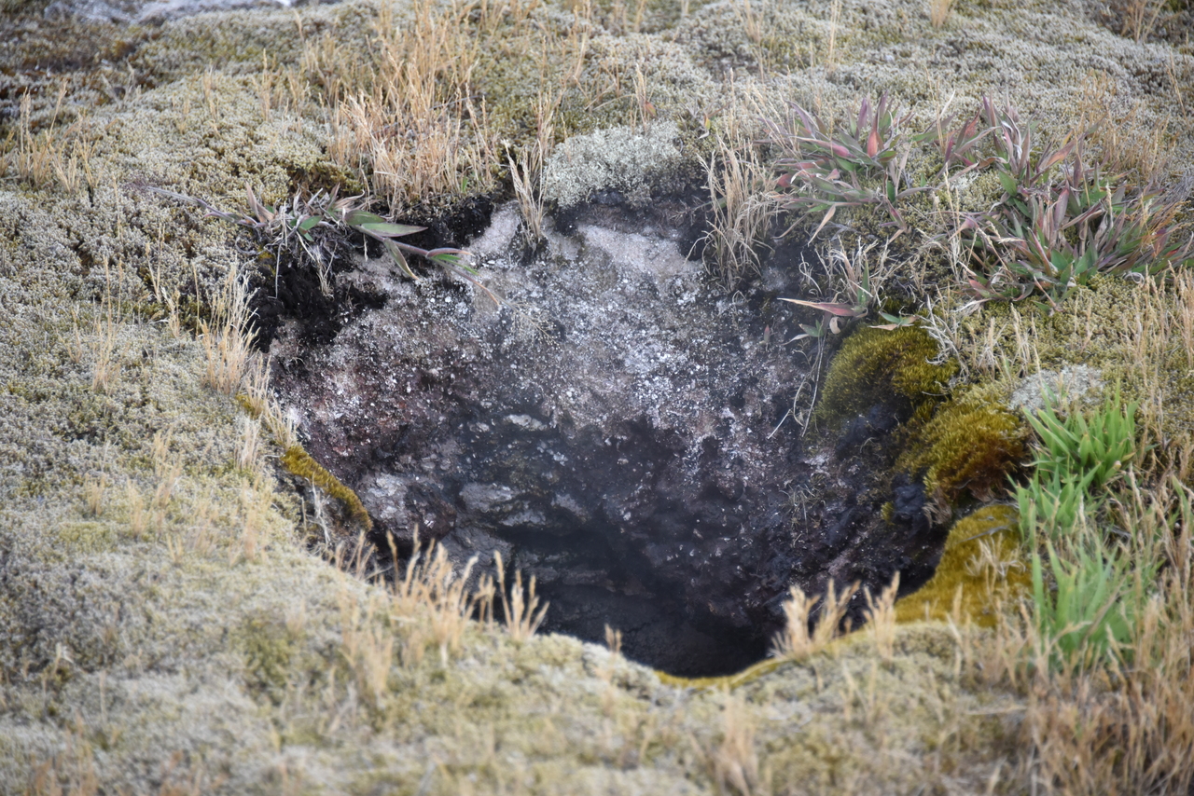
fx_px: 6966
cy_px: 398
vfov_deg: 6.5
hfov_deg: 9.8
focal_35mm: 210
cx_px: 597
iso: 1600
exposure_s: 1/500
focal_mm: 210
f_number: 5.6
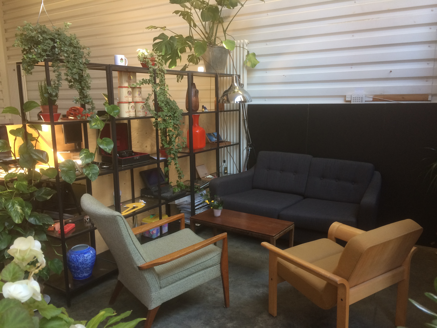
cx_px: 218
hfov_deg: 61.7
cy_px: 164
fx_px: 366
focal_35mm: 29
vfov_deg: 48.2
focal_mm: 4.15
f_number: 2.2
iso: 40
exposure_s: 1/33
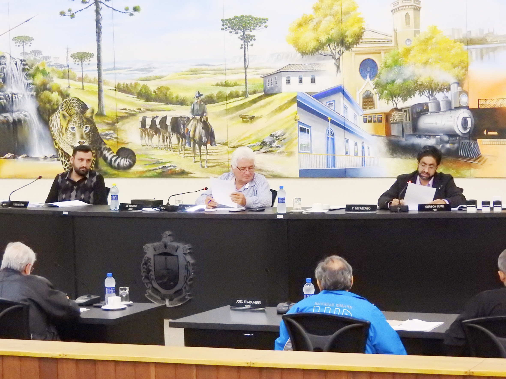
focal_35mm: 115
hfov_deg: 17.1
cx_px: 253
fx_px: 1681
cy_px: 190
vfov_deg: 12.9
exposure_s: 1/30
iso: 1600
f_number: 5
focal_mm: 20.6
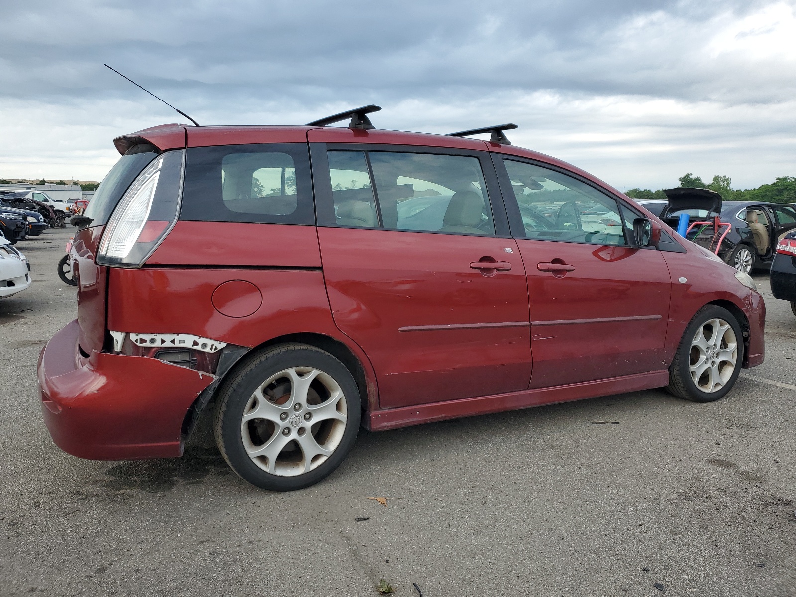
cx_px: 398
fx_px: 598
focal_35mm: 26
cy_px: 298
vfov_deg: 53.1
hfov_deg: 67.3
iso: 50
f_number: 1.5
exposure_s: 1/909
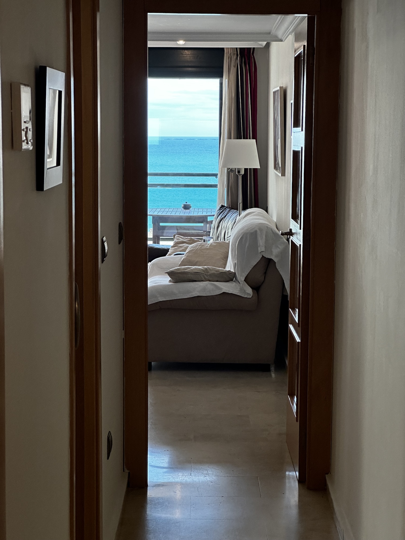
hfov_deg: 19.1
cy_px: 270
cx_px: 202
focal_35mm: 77
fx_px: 1201
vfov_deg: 25.3
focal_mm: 9
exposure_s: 1/100
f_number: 2.8
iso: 80
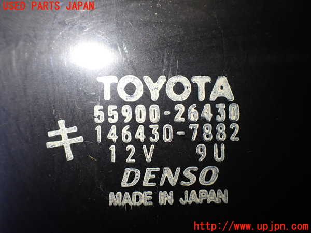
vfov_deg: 46.8
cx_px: 156
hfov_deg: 60.0
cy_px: 116
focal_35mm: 30
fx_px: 270
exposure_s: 1/125
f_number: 2.3
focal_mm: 5.4
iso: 250
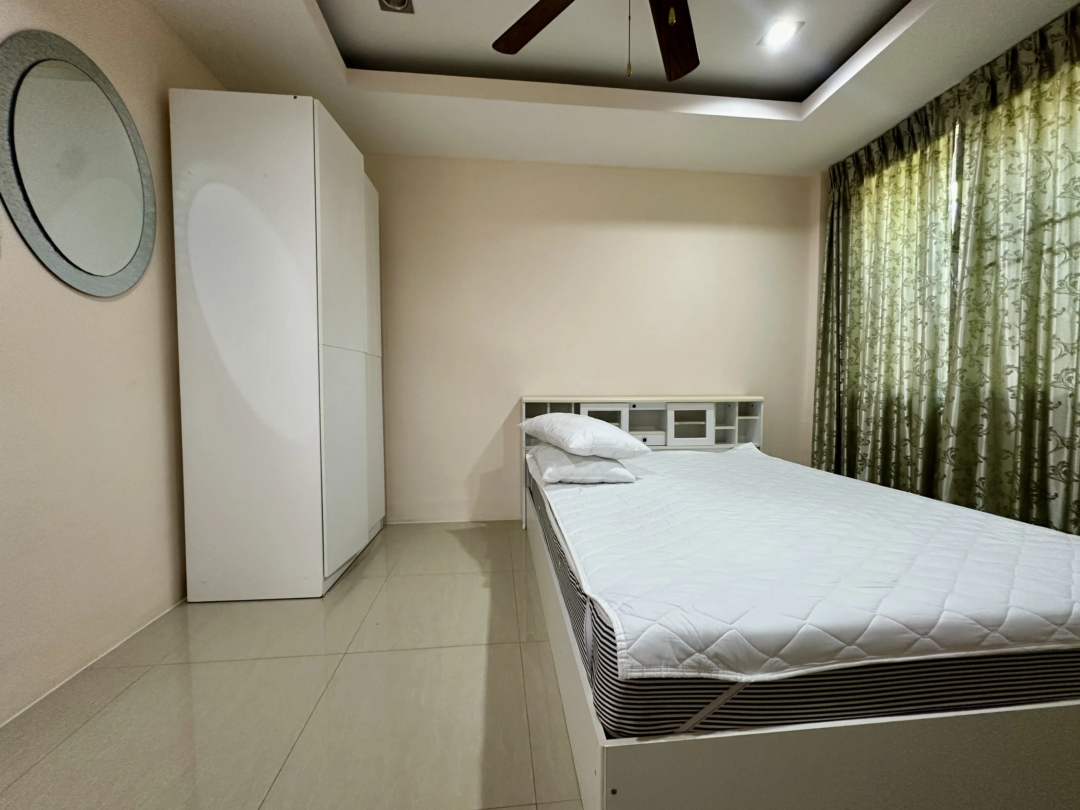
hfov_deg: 102.1
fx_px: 437
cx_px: 540
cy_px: 405
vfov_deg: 85.7
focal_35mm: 14
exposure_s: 1/50
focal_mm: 2.22
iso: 200
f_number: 2.2
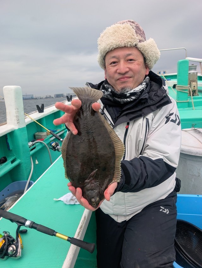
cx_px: 101
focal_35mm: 24
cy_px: 134
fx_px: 186
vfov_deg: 71.5
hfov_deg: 56.9
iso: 20
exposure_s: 1/690
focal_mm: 6.9
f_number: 1.68
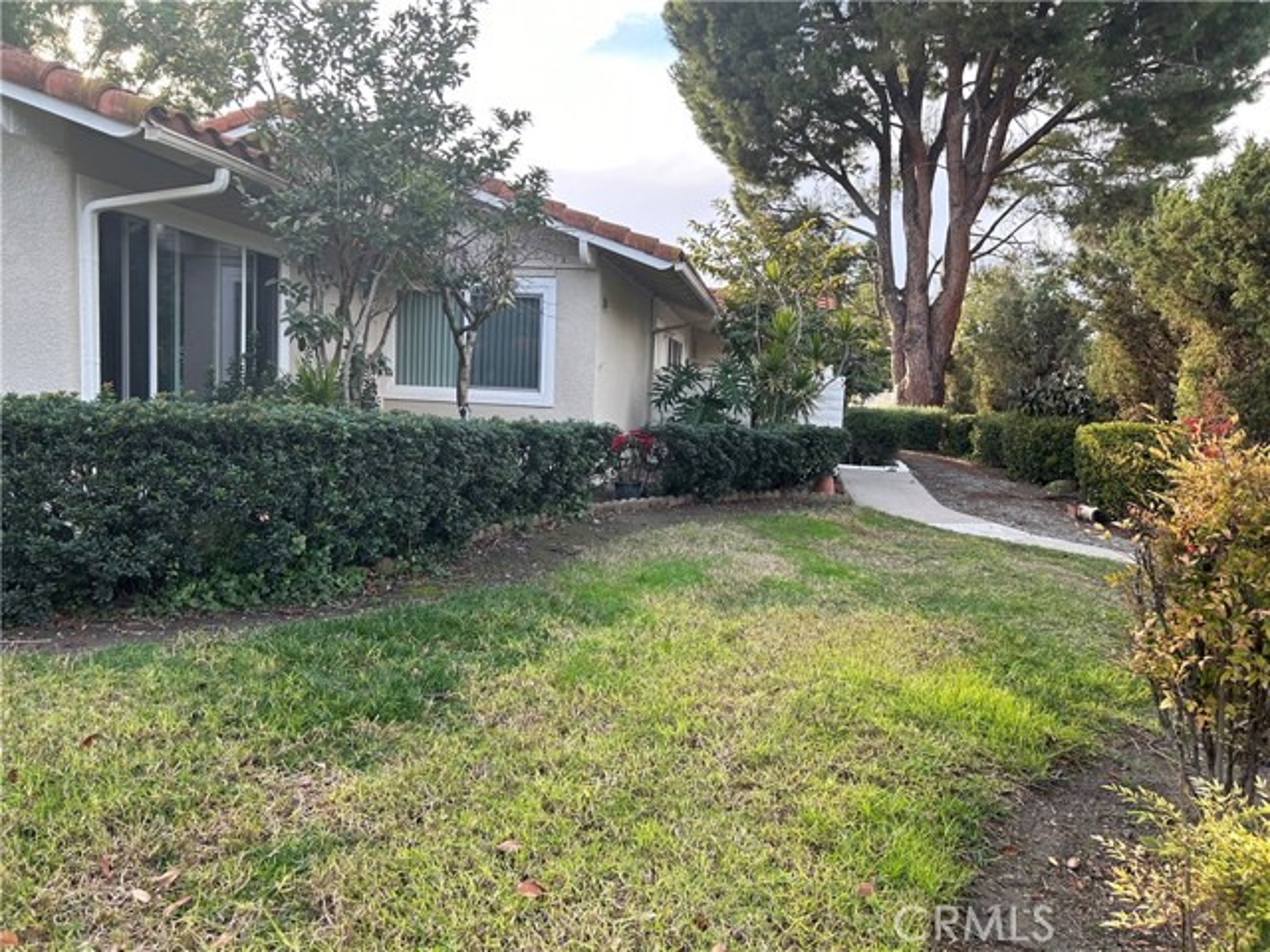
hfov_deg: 67.3
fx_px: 954
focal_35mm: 26
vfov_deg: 53.1
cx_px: 635
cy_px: 476
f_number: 1.5
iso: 50
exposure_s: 1/265
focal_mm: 5.7
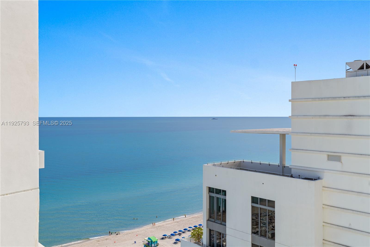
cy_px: 124
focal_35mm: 35
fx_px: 360
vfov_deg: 37.8
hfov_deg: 54.4
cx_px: 185
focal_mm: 35
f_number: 5
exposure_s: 1/500
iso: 100
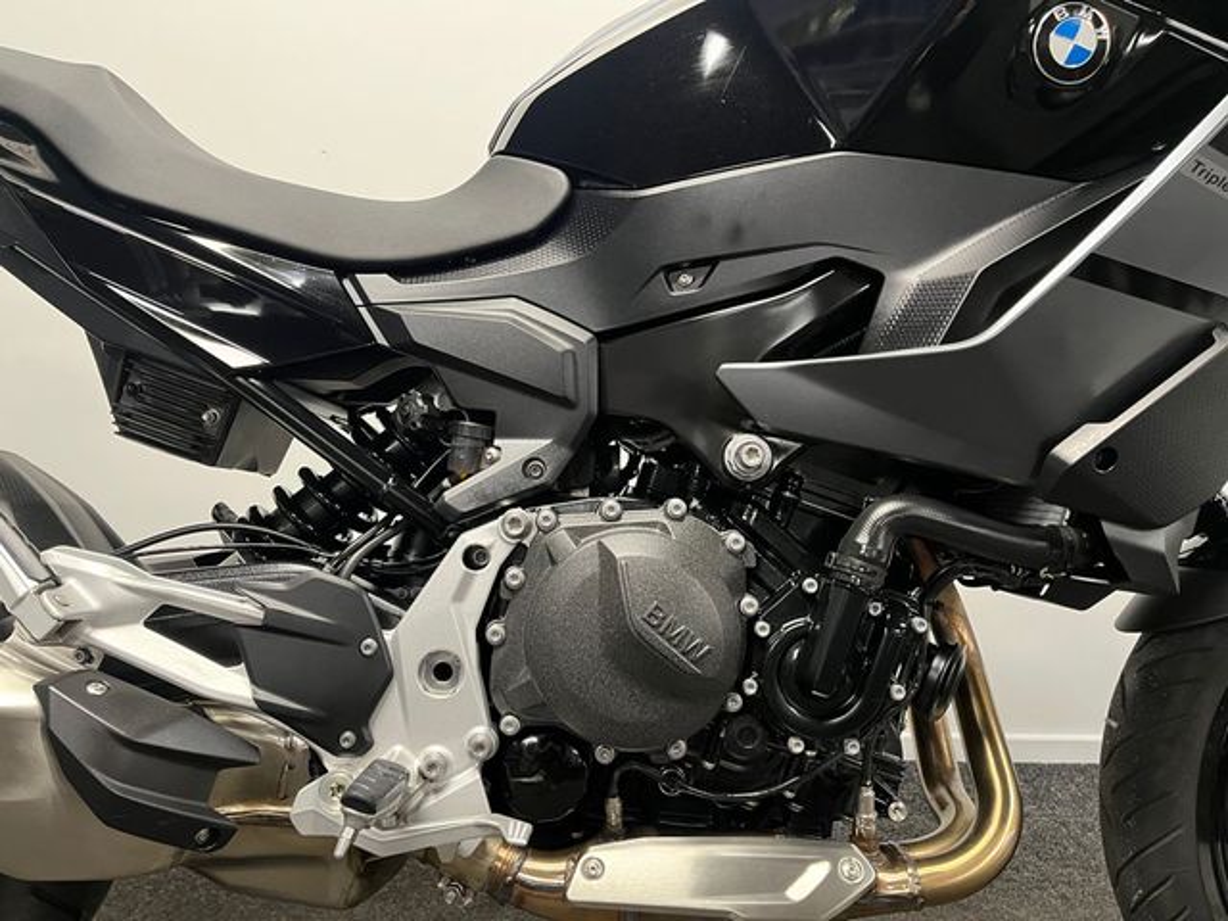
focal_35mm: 26
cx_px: 614
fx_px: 922
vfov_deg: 53.1
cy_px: 460
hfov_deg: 67.3
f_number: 1.6
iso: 400
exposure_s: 1/50
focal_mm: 5.1
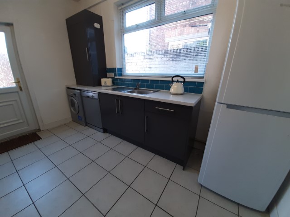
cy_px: 108
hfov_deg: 106.2
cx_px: 145
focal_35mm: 13
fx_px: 109
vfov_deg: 89.9
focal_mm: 1.42
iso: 80
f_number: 2.2
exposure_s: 1/50
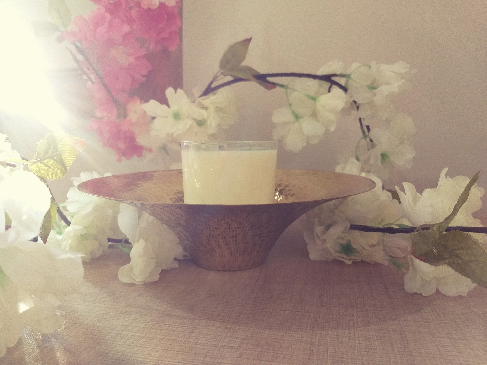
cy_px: 182
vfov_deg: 53.1
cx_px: 244
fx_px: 366
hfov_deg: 67.3
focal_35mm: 26
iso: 200
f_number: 1.7
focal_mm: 3.93
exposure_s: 1/33
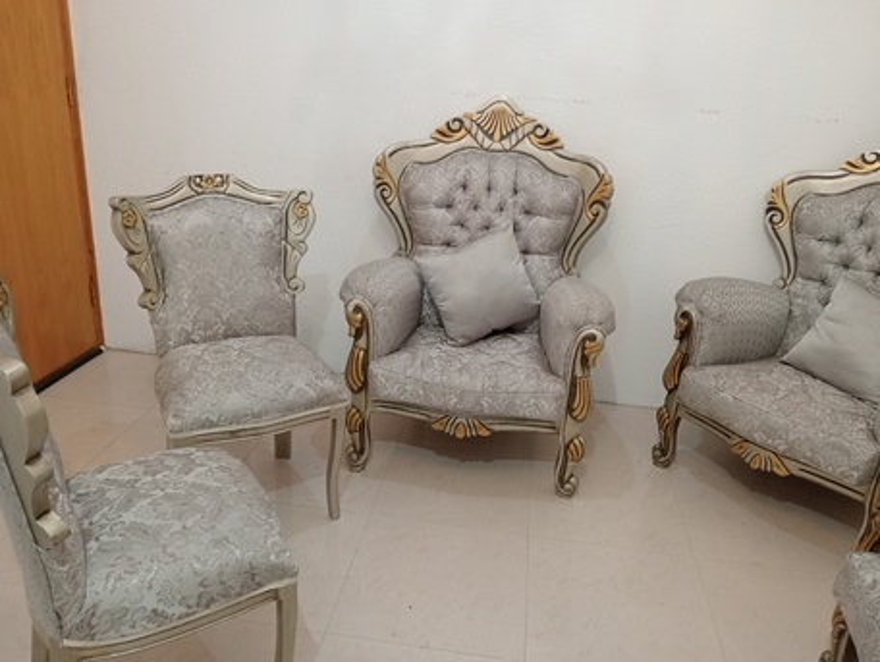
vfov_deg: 49.8
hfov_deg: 63.4
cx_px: 440
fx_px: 713
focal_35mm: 28
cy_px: 331
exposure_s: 1/33.3
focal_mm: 3.98
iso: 453
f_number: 1.8
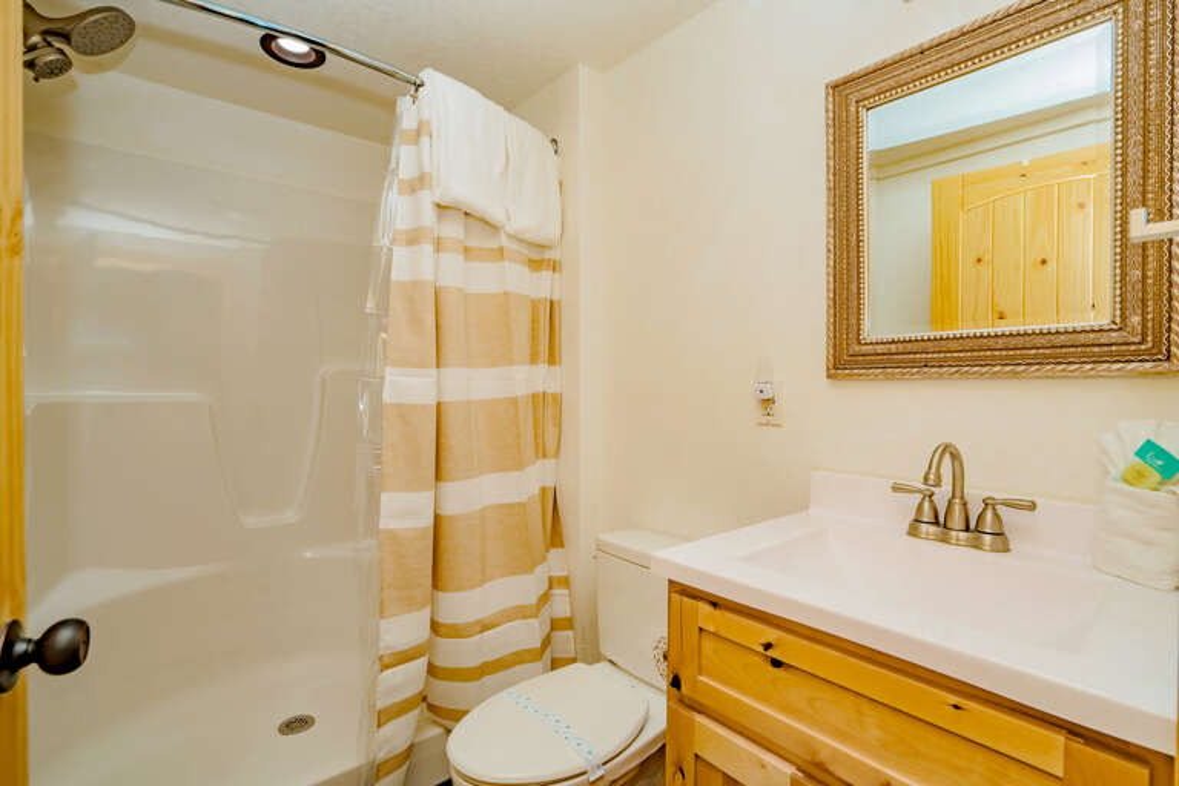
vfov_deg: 73.7
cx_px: 590
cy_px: 393
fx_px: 524
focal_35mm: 16
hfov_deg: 96.7
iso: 250
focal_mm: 16
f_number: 8
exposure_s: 1/250
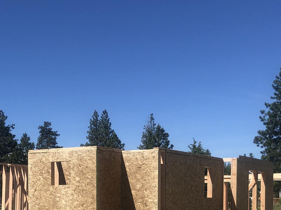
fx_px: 552
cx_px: 63
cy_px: 214
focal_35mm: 68
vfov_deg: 20.8
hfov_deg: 28.1
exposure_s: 1/2857
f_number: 1.8
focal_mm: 4
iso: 20
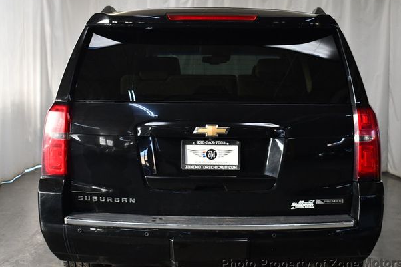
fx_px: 712
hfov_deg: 31.4
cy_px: 134
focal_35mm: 64
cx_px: 212
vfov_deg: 21.2
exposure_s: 1/250
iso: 800
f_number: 4.2
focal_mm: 30
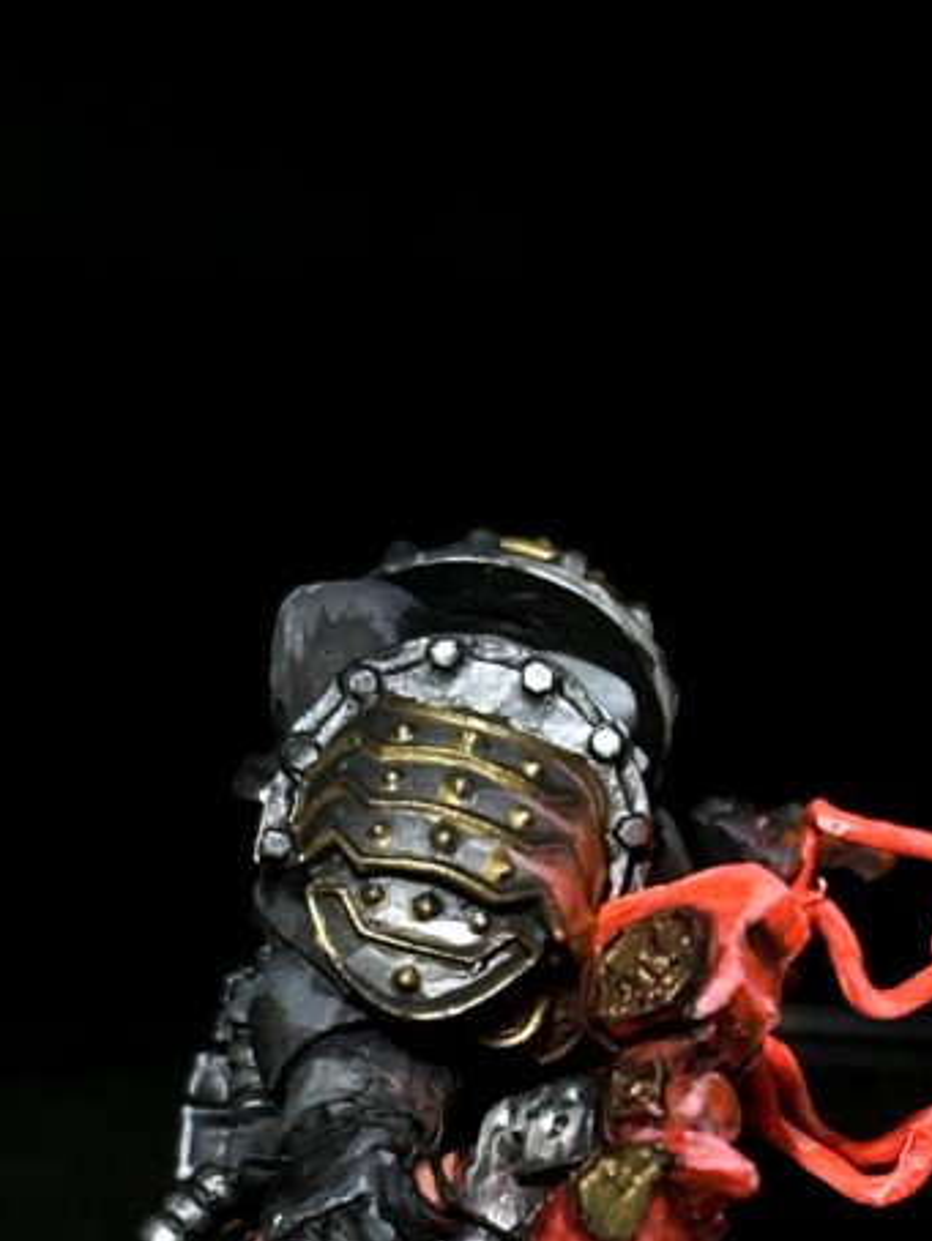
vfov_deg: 11.6
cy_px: 1088
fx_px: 6061
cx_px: 784
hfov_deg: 8.8
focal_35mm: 169
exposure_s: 1/100
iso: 100
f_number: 1.78
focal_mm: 6.86
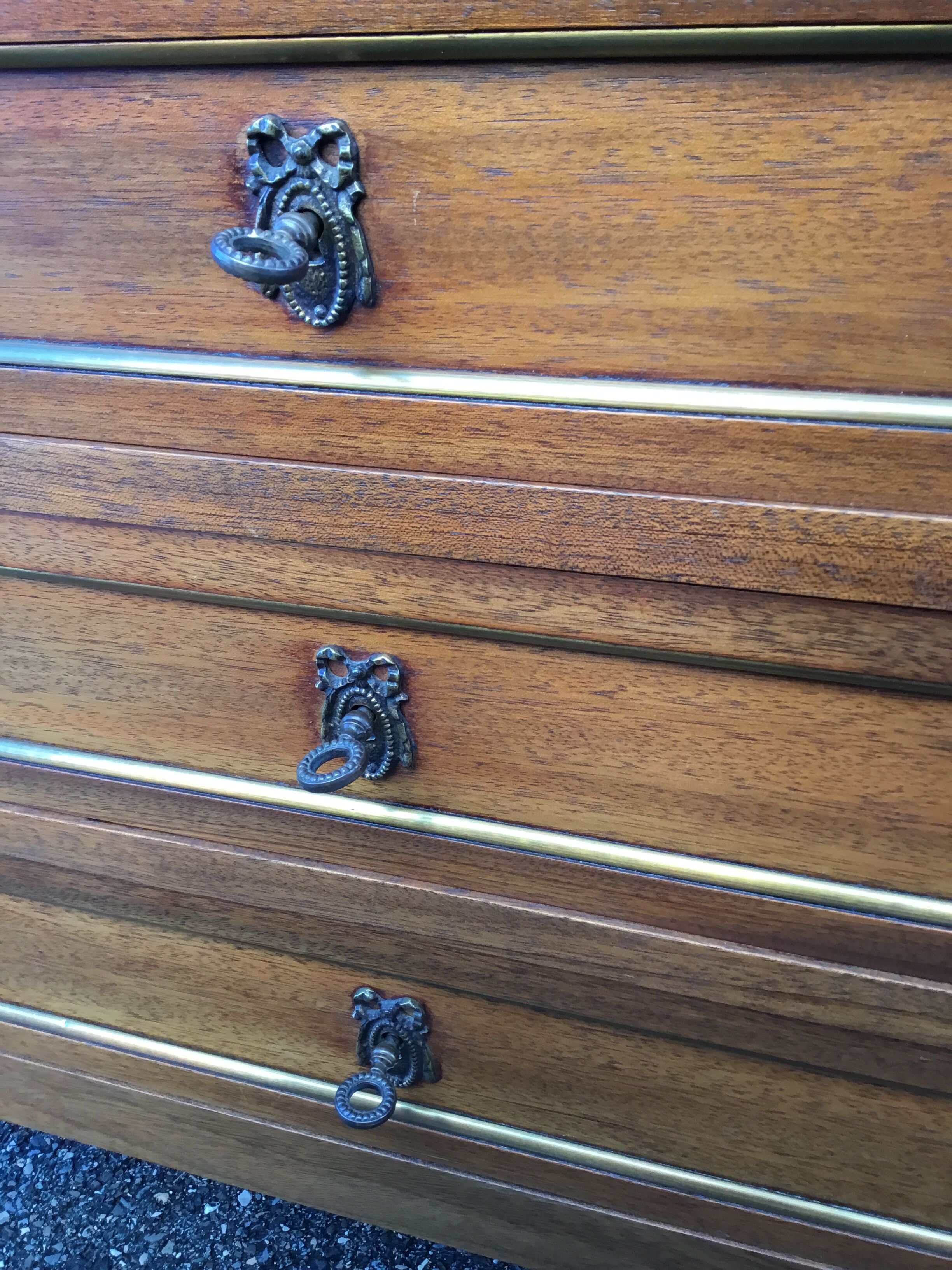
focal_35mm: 31
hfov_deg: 45.4
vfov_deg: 58.4
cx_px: 476
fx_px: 1137
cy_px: 635
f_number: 2.4
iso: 40
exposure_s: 1/33
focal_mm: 3.3
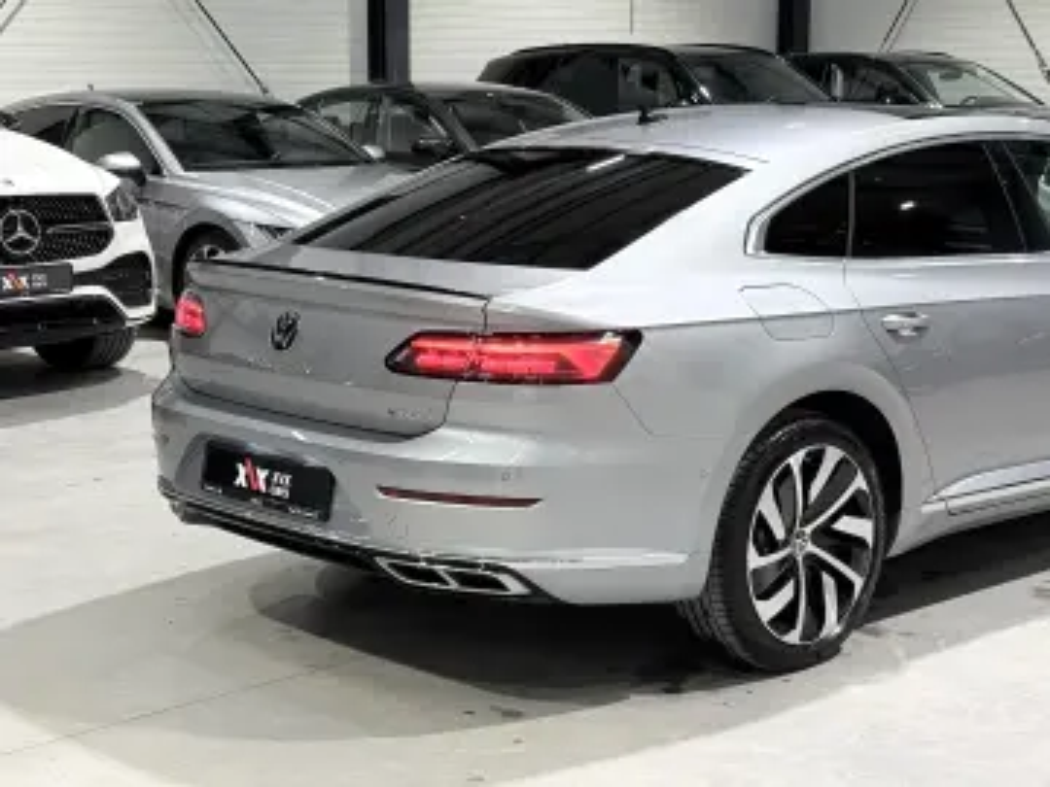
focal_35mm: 48
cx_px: 525
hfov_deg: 39.7
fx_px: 1456
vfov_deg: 30.3
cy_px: 394
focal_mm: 6.76
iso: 160
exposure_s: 1/100
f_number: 1.78
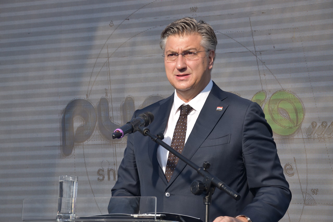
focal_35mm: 112
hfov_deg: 18.2
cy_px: 111
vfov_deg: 12.2
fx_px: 1040
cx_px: 166
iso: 125
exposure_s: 1/250
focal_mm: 75
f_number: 8
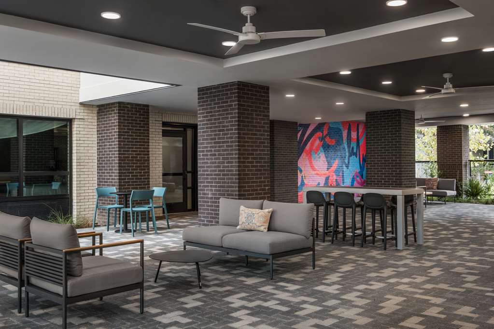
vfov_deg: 36.9
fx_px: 494
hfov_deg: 53.1
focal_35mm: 36
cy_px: 164
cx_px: 247
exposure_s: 1/15
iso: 400
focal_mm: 24
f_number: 8
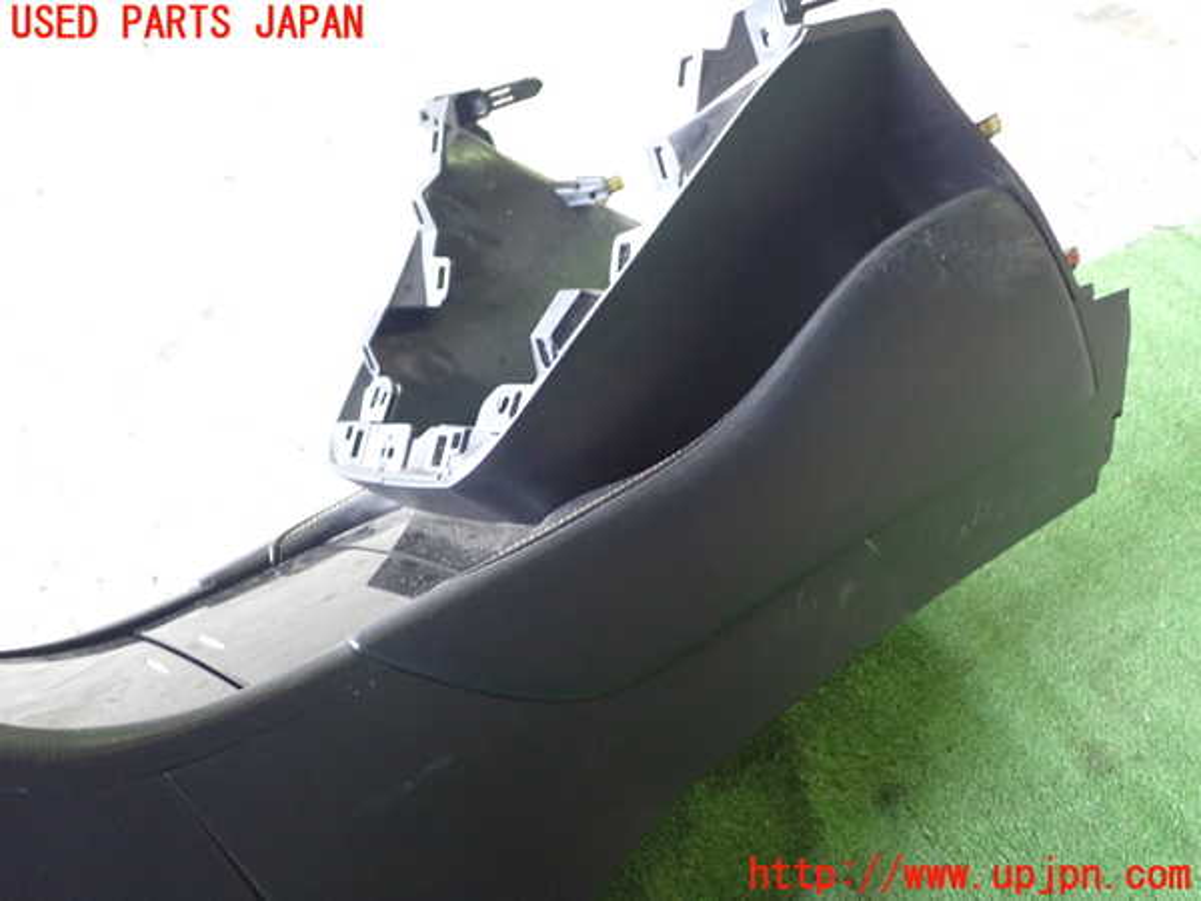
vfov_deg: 39.7
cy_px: 450
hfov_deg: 51.4
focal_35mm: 36
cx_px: 600
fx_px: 1249
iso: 800
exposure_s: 1/30
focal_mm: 6.37
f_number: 2.5
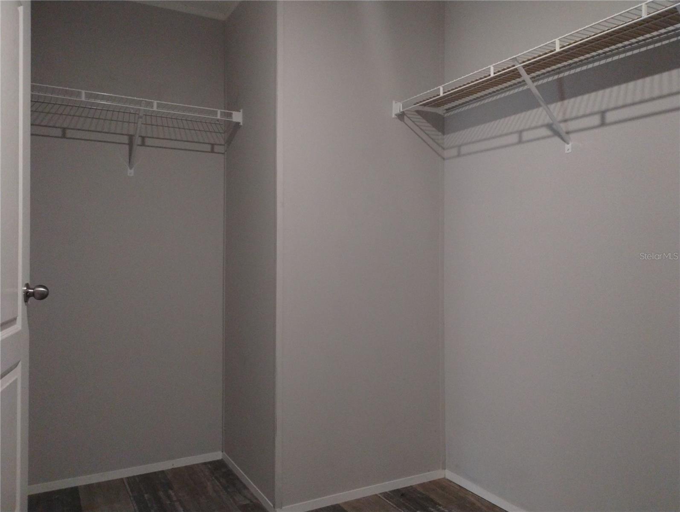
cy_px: 256
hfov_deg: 63.4
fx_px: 551
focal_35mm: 28
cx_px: 340
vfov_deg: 49.9
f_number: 1.8
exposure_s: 1/24
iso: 1753
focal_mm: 4.27
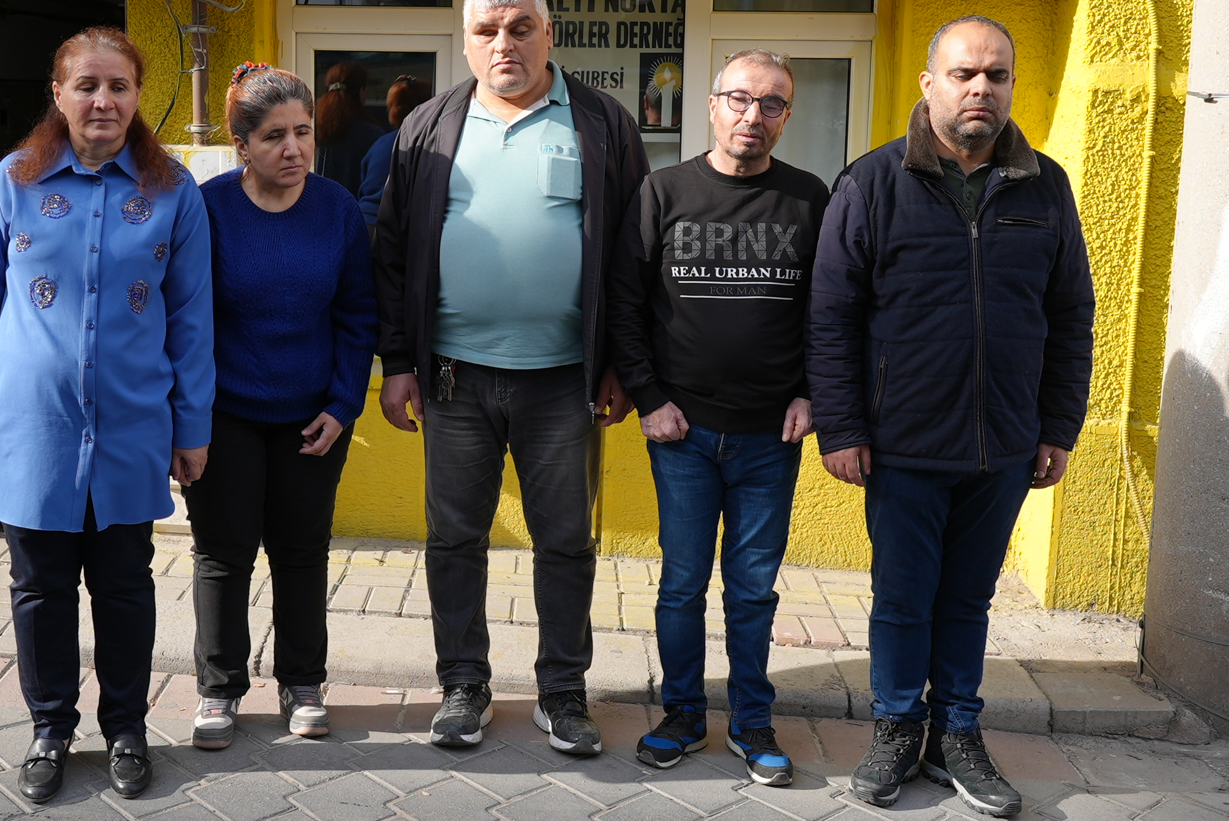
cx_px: 485
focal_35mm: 44
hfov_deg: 44.2
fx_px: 1503
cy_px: 297
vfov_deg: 30.4
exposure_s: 1/320
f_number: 4.5
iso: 80
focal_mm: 22
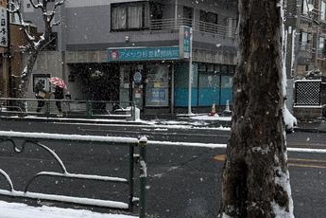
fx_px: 489
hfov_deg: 36.7
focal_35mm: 54
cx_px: 124
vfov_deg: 24.9
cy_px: 144
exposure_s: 1/2370
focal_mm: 6.76
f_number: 1.78
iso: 80
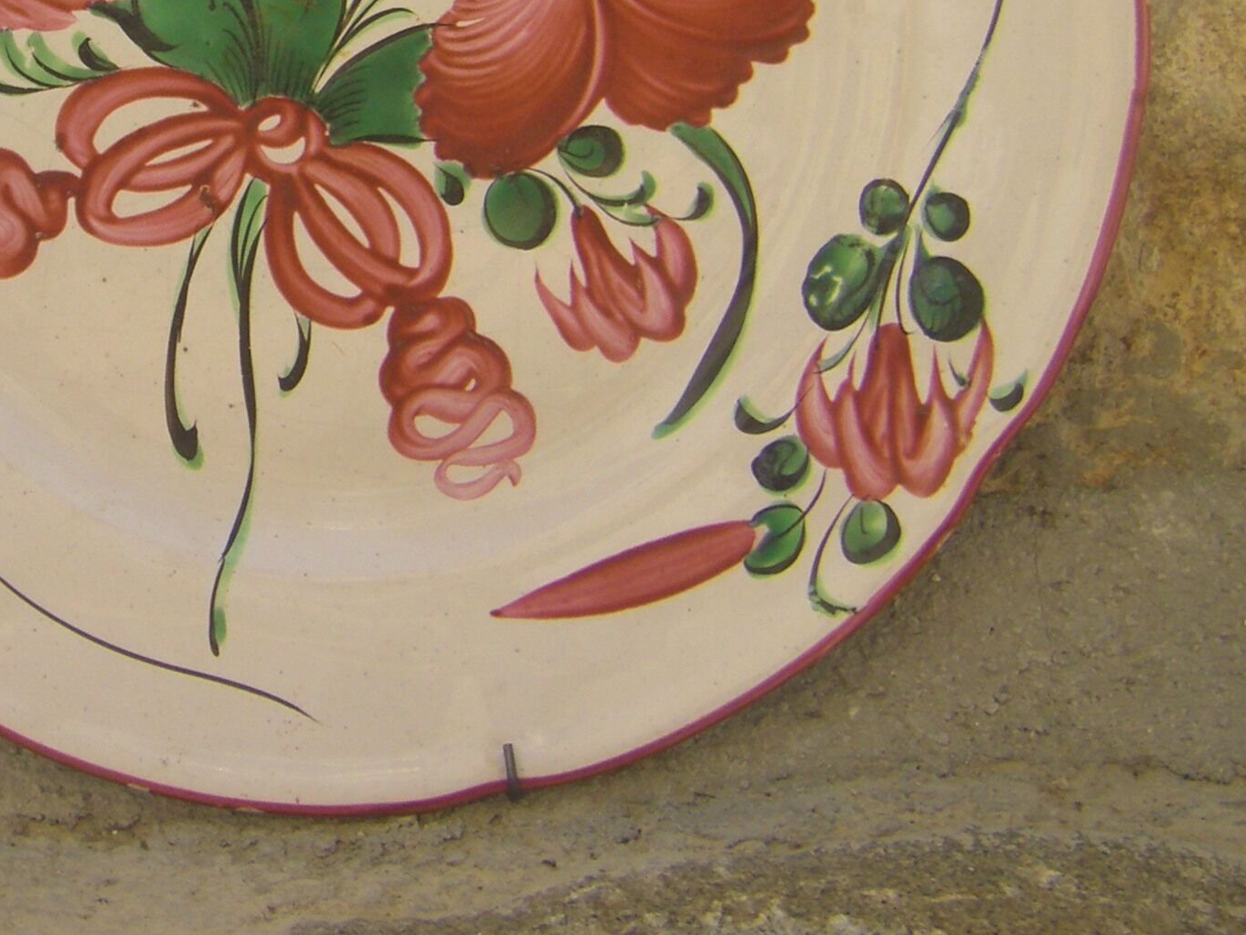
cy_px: 48
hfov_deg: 21.2
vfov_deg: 16.0
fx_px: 3275
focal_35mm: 91
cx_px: 211
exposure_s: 1/125
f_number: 7
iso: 64
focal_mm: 6.3
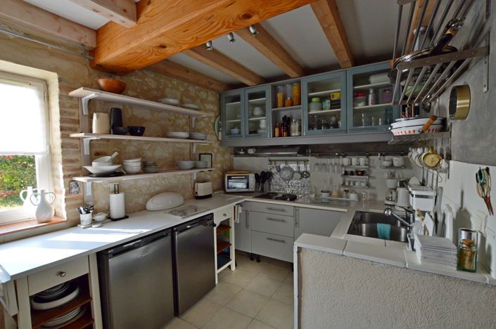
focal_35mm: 15
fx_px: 206
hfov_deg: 100.5
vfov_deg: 77.2
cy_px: 164
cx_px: 248
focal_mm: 10
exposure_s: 1/100
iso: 400
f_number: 5
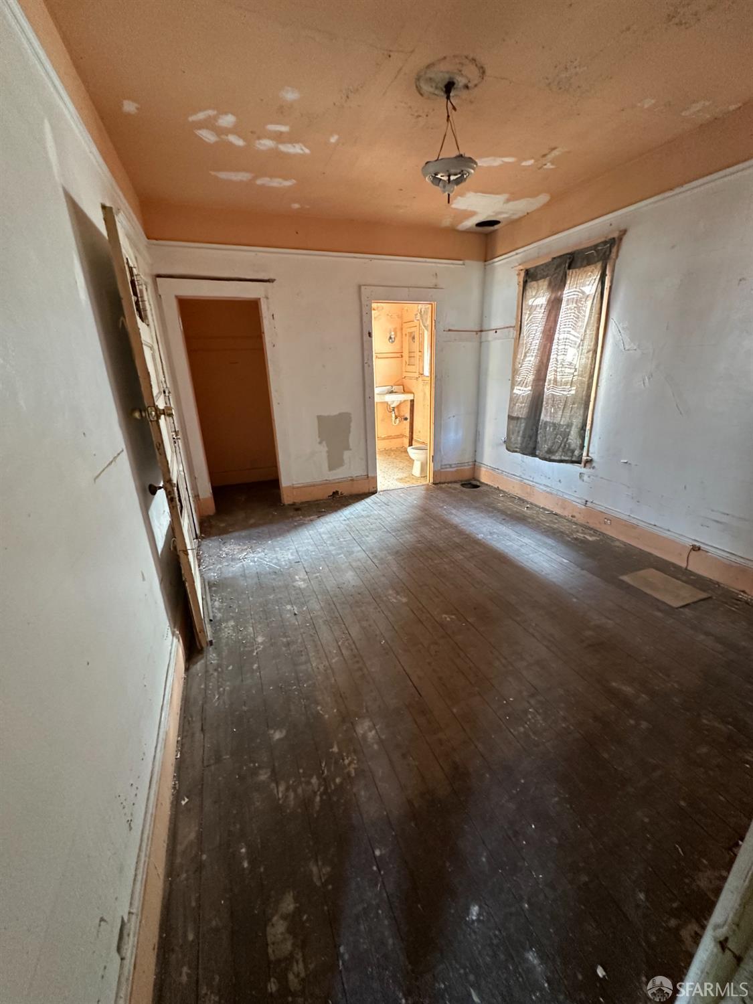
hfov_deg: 85.7
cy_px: 502
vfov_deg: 102.1
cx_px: 376
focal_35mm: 14
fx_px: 406
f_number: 2.2
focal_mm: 2.22
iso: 400
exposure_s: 1/60
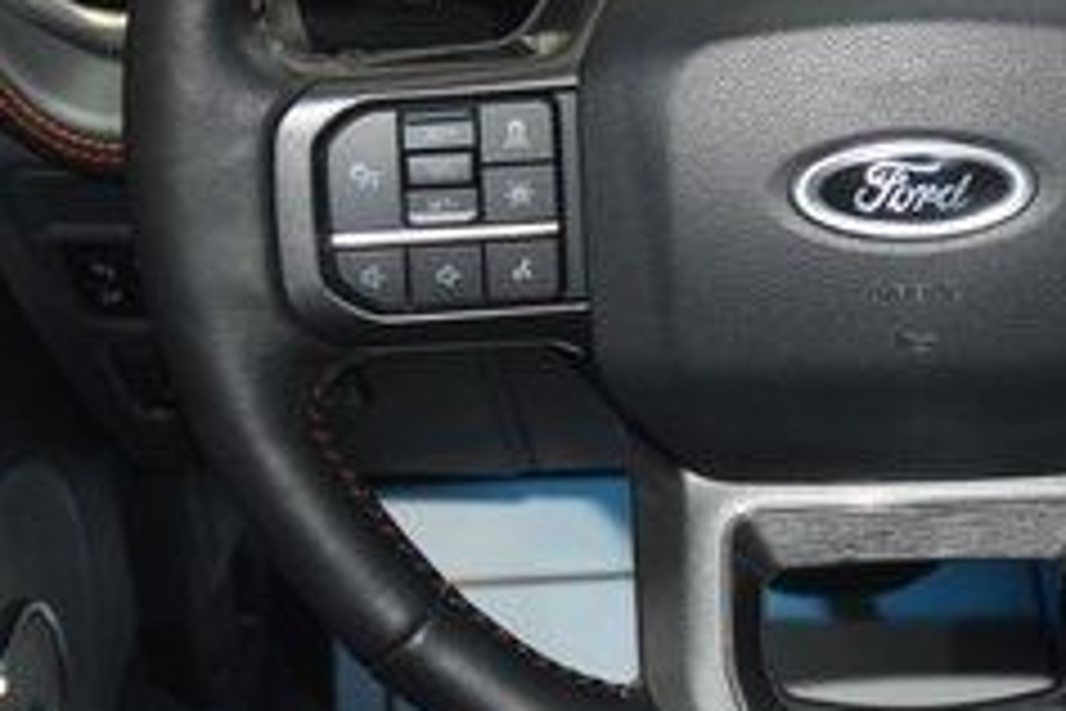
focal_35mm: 89
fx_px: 2635
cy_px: 151
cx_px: 931
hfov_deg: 22.4
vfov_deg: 15.3
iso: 2000
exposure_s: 1/30
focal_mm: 22
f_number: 3.5
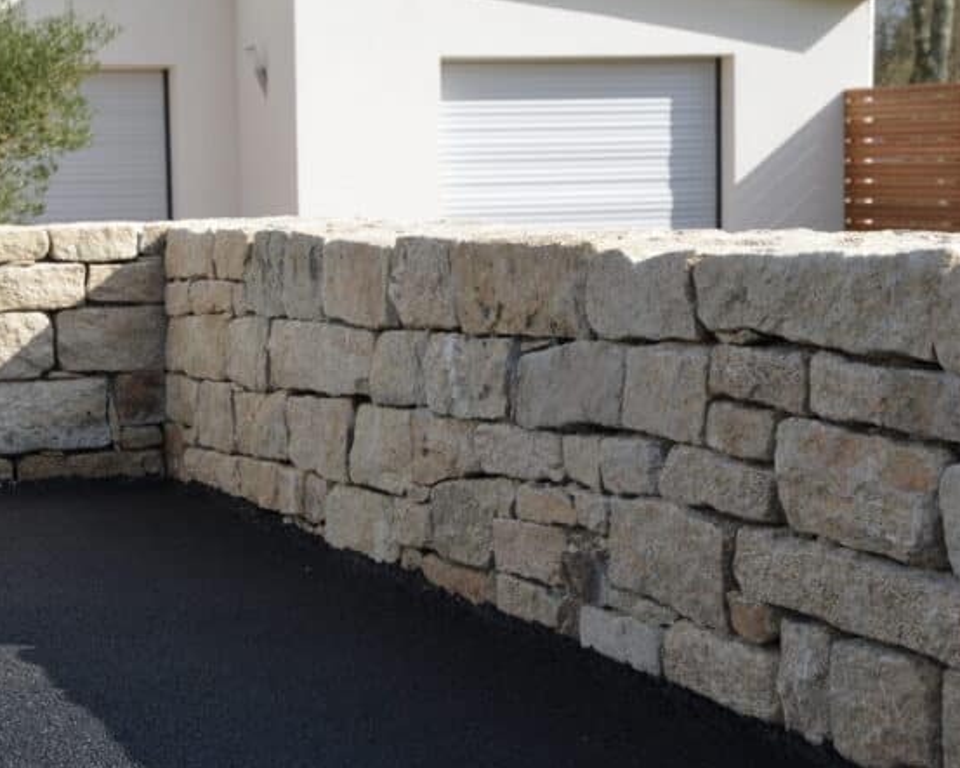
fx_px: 2329
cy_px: 354
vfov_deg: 18.7
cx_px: 354
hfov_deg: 23.2
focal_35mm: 82
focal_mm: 42
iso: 125
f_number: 8
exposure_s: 1/250
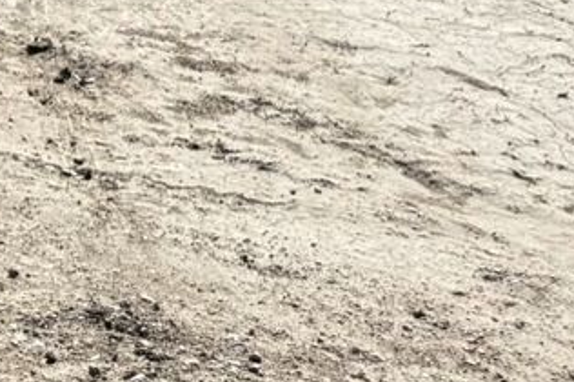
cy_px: -899
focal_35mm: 162
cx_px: -783
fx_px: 2580
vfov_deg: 7.2
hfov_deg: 10.9
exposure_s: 1/3279
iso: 100
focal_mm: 6.76
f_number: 1.78
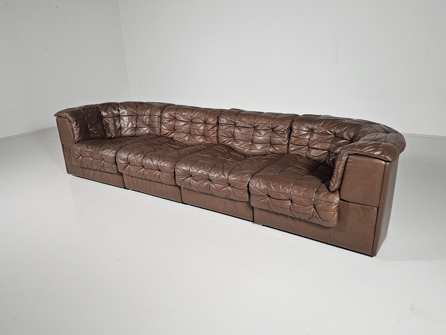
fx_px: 296
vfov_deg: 58.9
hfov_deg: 73.9
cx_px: 223
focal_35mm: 23
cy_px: 168
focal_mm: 6.3
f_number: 1.7
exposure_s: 1/100
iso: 500
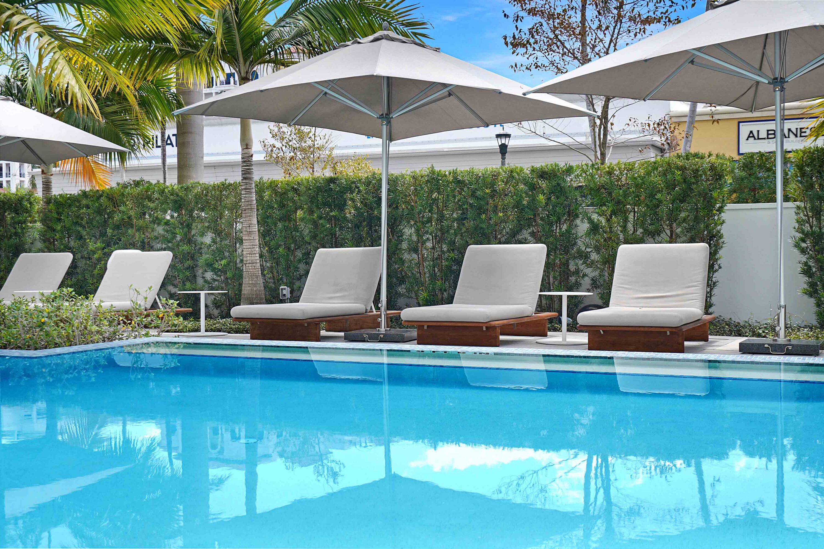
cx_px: 412
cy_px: 274
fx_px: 1053
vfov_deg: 29.3
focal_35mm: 46
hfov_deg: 42.7
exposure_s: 1/200
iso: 80
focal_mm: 31
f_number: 5
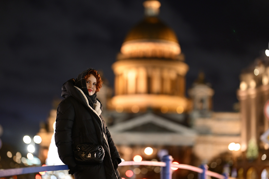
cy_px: 90
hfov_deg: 23.9
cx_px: 134
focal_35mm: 85
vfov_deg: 16.1
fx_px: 635
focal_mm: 85
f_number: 1.2
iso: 1400
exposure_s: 1/160
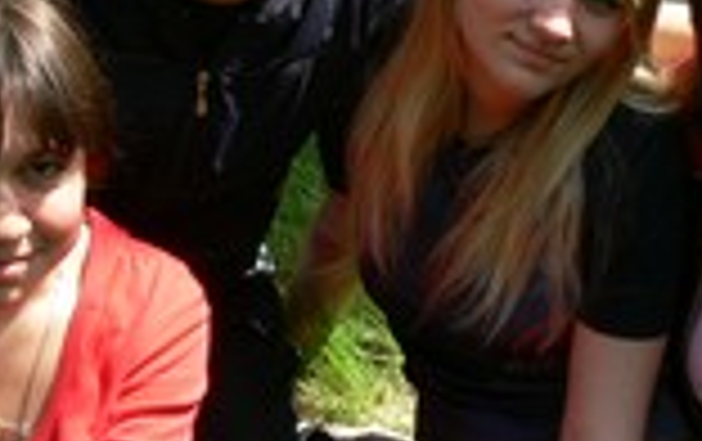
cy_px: 86
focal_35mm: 95
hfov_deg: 21.8
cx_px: 369
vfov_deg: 13.7
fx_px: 1820
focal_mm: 7.4
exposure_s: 1/100
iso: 80
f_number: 5.6
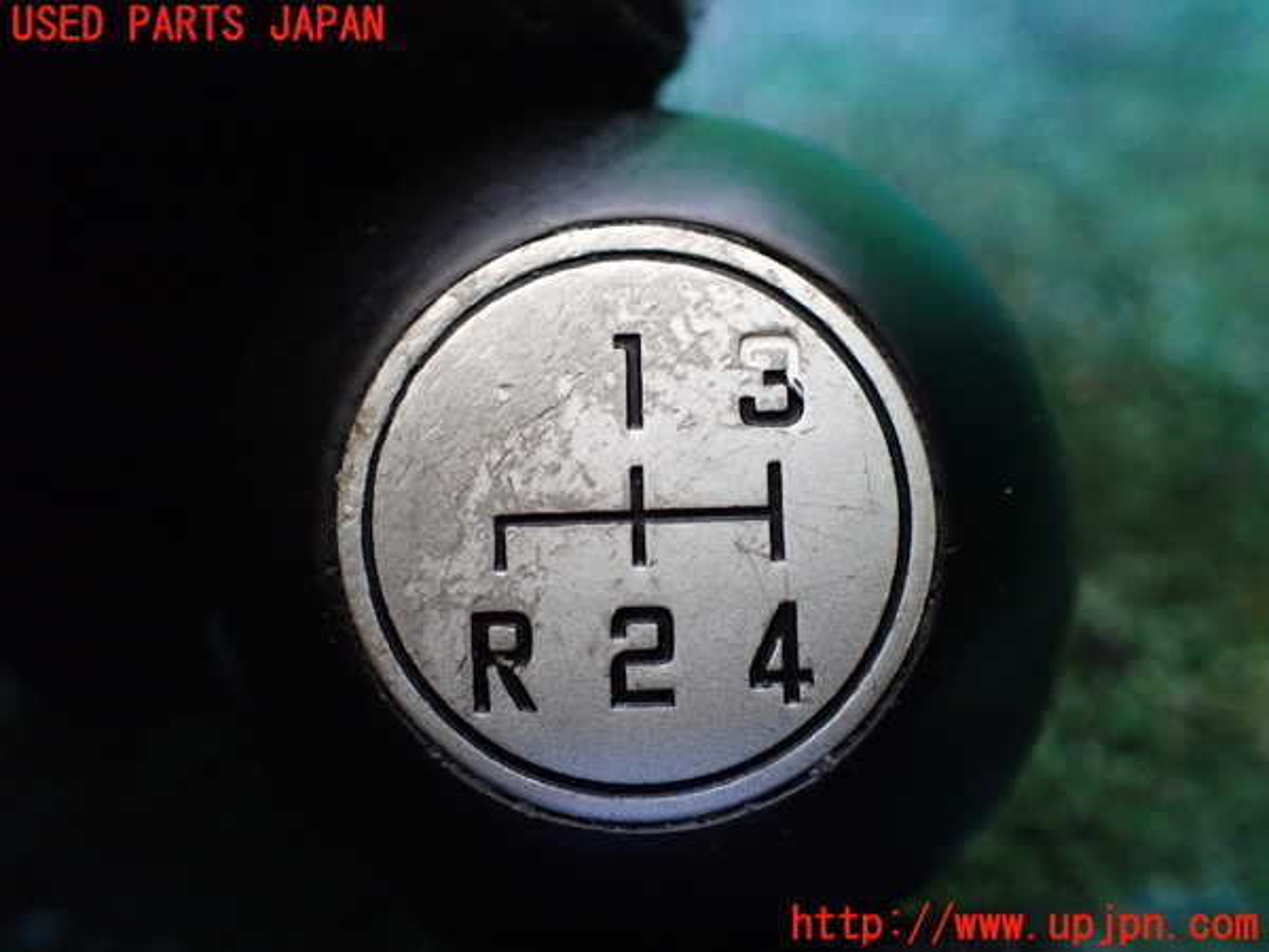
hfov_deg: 60.0
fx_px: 1100
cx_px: 634
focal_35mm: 30
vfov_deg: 46.8
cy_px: 476
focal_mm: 5.4
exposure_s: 1/40
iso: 800
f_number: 2.3
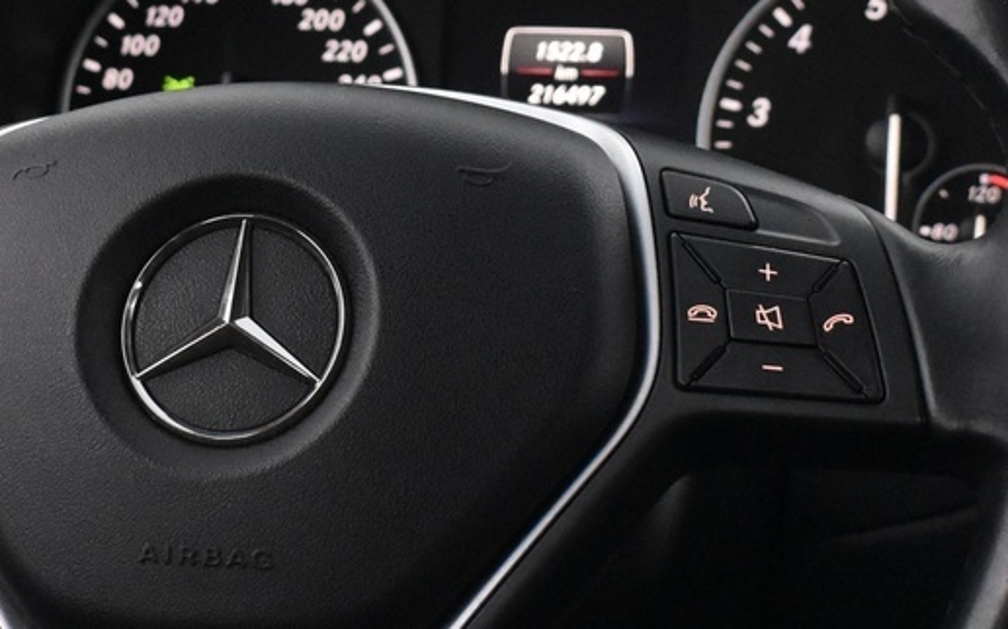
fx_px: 3559
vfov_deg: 10.1
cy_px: 309
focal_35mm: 130
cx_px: 229
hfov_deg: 16.0
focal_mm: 27
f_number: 4
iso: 3200
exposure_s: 1/40
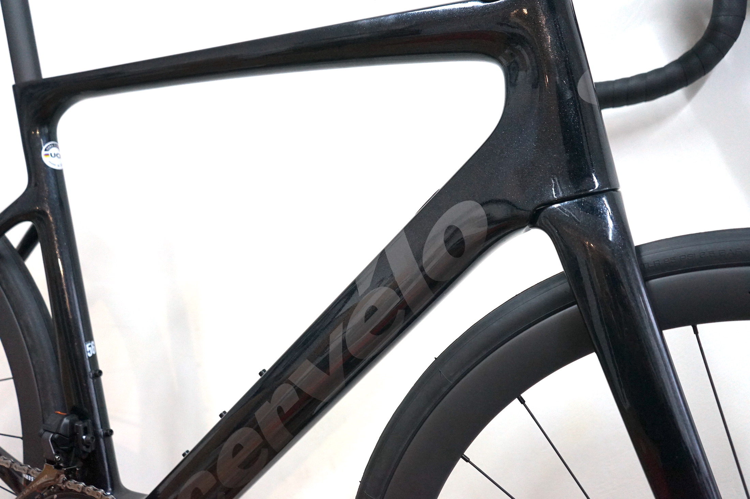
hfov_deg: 60.3
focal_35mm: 31
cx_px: 375
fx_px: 645
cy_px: 250
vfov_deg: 42.3
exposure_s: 1/160
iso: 1600
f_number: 4
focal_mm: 31
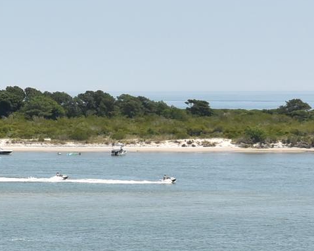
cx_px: -281
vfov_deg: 9.1
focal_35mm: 169
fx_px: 1570
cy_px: 109
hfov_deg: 10.6
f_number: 13
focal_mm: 28
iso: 640
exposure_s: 1/640
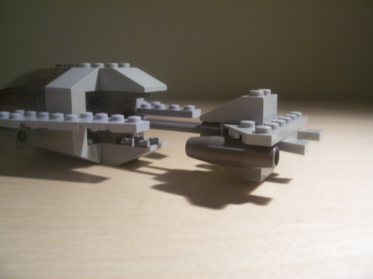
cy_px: 140
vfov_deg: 41.8
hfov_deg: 54.0
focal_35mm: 34
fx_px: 366
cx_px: 186
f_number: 2.7
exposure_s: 1/15
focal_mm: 5.6
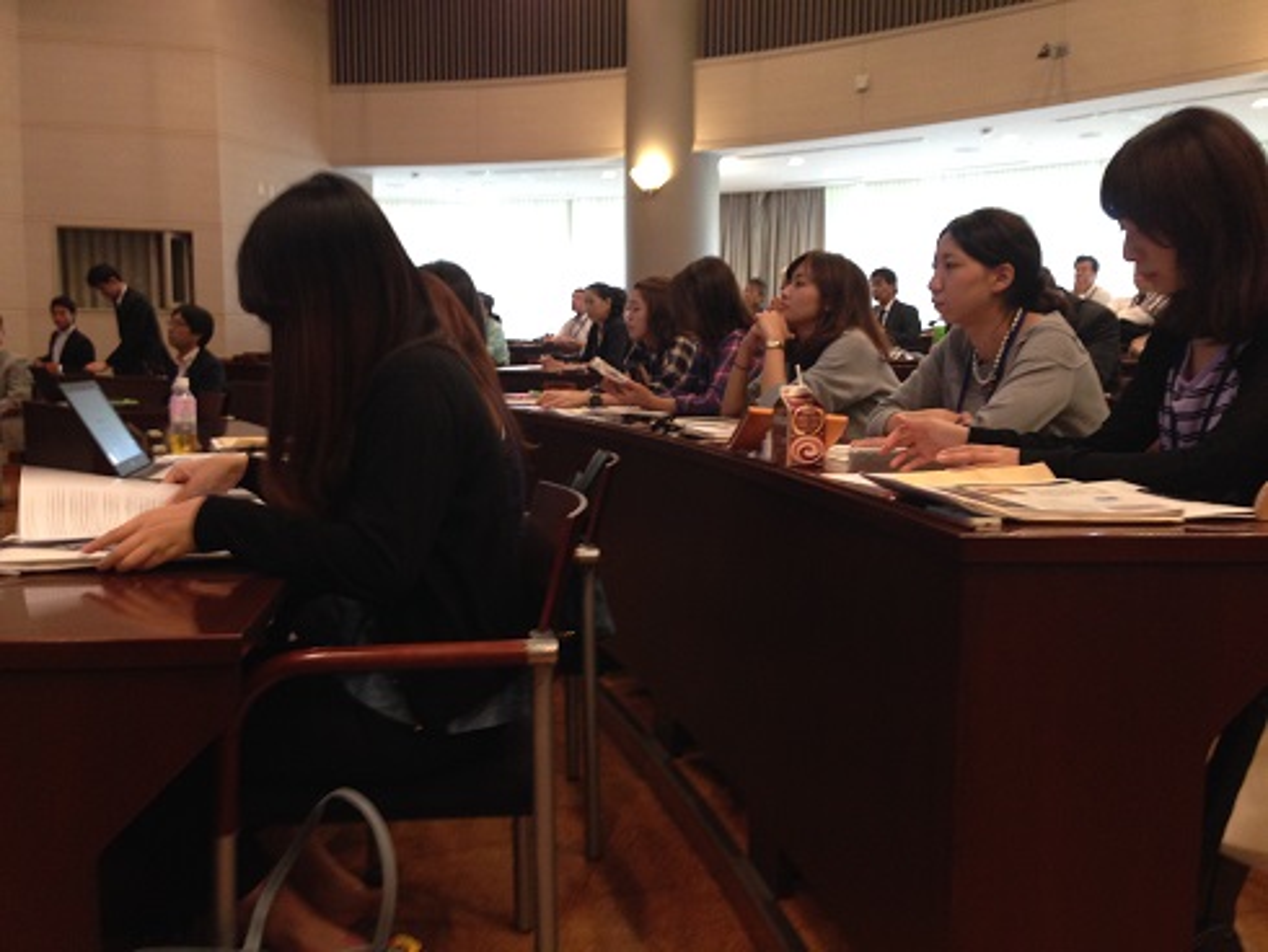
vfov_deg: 43.0
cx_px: 634
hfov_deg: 55.3
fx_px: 1209
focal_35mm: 33
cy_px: 476
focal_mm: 4.12
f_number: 2.4
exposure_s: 1/20
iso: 160
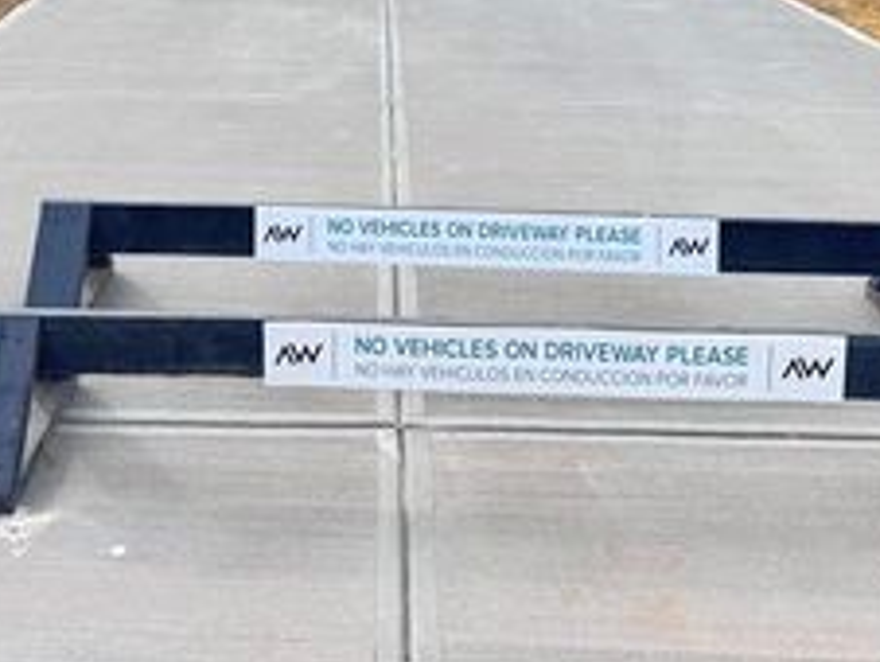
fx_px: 1349
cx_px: 288
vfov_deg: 25.7
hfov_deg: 35.8
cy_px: -53
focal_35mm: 53
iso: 80
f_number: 1.78
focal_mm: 6.76
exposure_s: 1/651
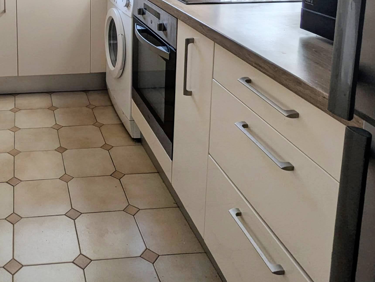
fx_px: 412
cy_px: -22
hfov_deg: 45.0
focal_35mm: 38
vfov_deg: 33.4
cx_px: 47
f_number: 2.2
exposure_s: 1/432
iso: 49
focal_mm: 2.35
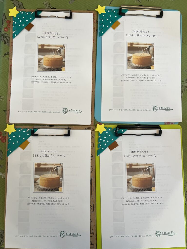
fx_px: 187
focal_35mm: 26
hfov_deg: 53.1
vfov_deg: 67.3
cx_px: 94
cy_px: 124
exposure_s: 1/60
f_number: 1.5
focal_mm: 5.7
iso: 80
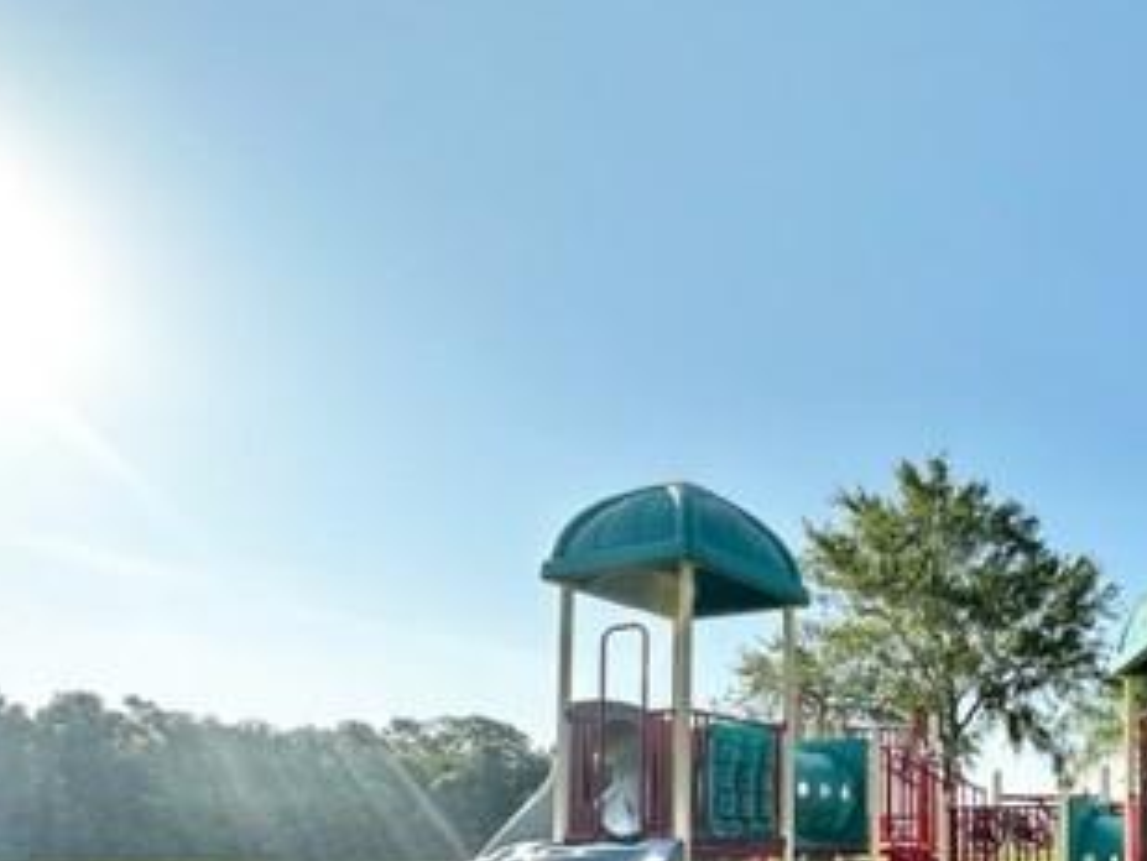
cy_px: 813
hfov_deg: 53.6
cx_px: 1039
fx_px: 961
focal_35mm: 29
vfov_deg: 43.1
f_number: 2.2
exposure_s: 1/1289
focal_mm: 2.22
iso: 50
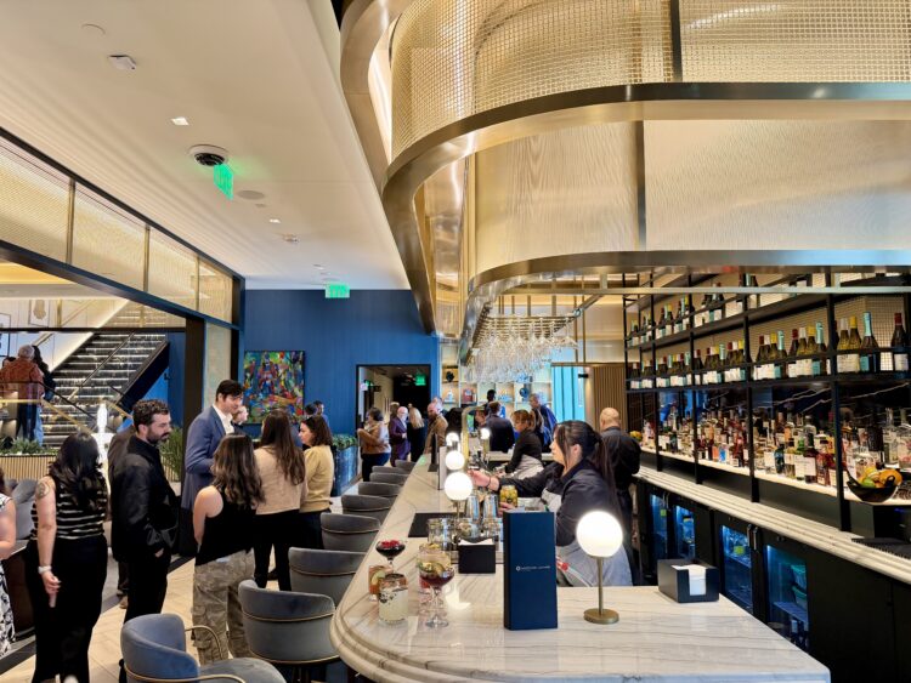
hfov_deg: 71.6
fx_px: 632
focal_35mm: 24
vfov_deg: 56.8
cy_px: 342
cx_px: 456
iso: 200
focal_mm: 6.76
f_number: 1.78
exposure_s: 1/62
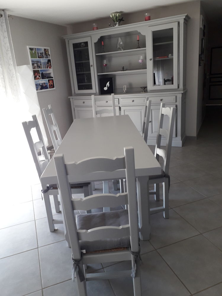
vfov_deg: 65.3
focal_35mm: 27
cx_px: 111
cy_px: 148
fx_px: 231
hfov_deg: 51.4
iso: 80
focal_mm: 3.6
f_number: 1.9
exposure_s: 1/50
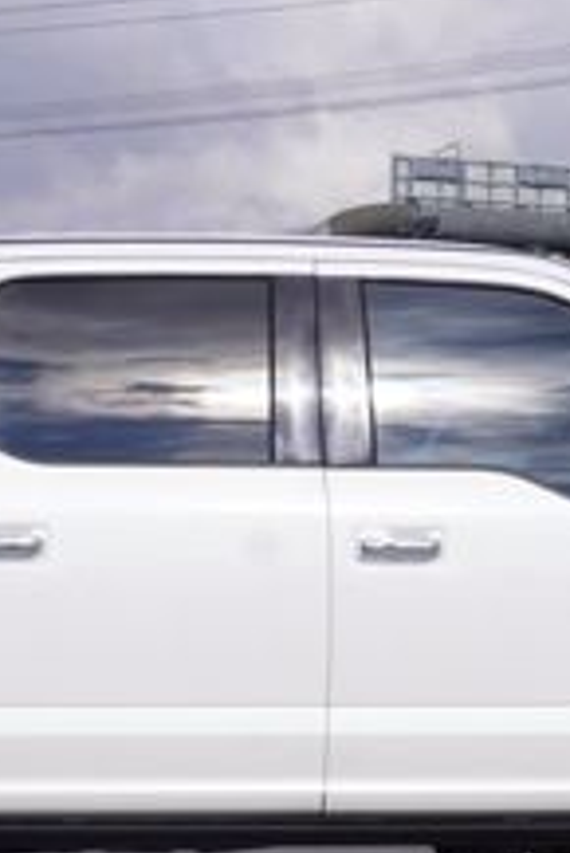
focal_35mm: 128
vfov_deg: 15.7
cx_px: 157
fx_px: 3046
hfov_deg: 10.7
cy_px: 778
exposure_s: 1/200
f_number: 11
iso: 100
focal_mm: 29
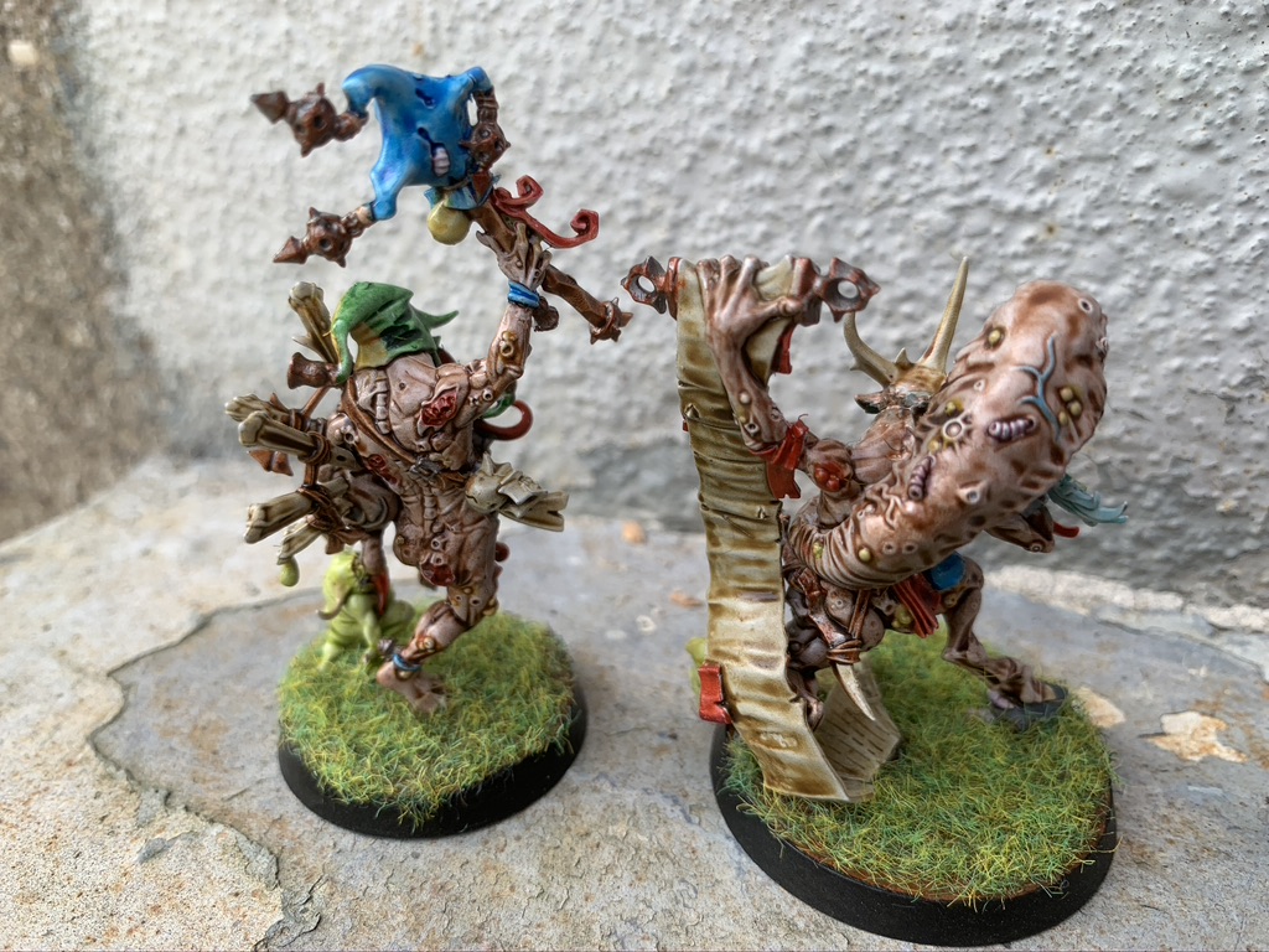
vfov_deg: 53.1
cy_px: 476
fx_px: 953
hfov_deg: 67.3
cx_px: 634
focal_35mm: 26
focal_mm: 4.25
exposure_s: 1/310
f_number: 1.8
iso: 25
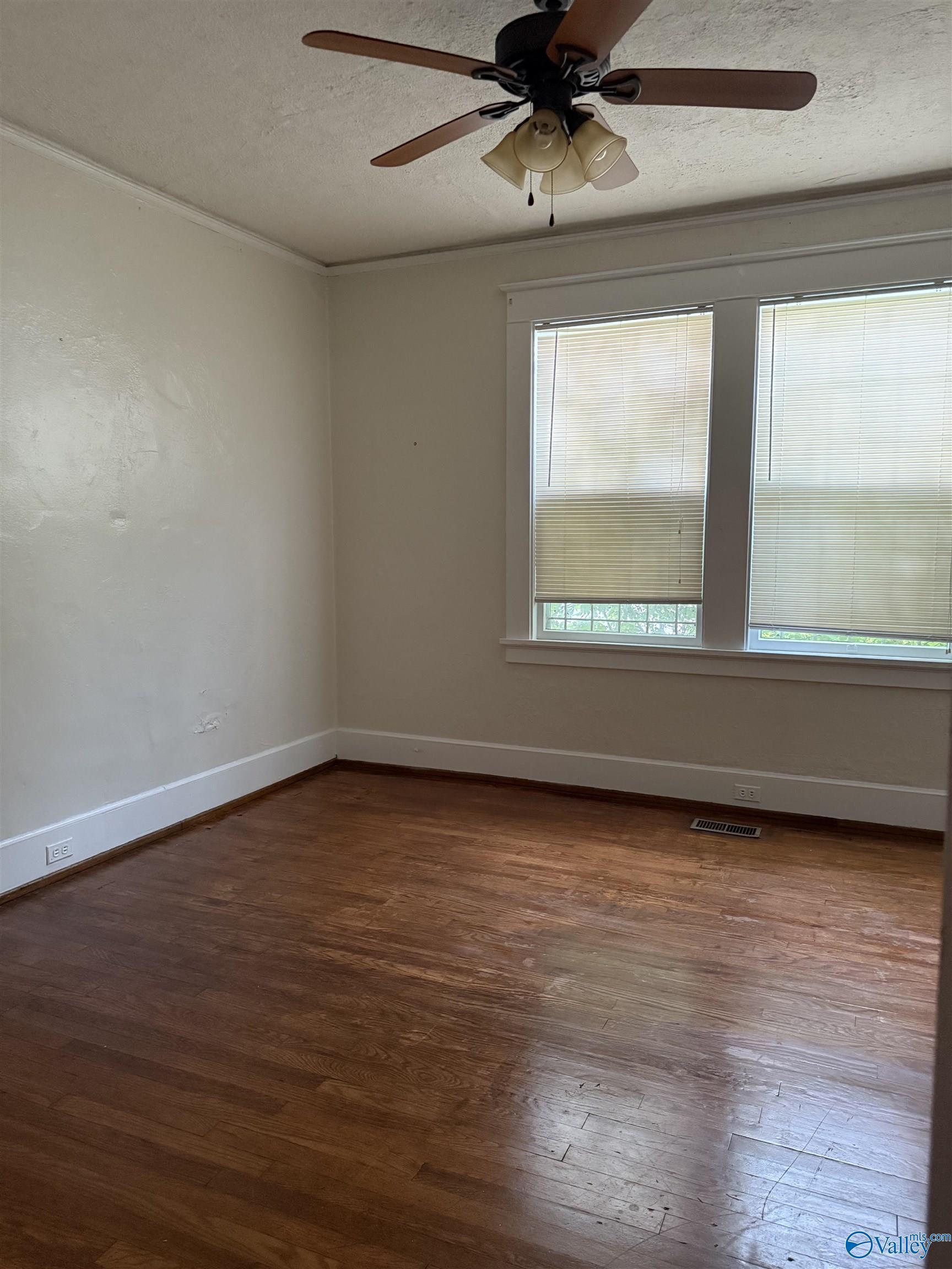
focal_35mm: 24
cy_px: 634
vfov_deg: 71.6
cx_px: 476
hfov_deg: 56.8
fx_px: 880
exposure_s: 1/43
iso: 800
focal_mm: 6.76
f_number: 1.78
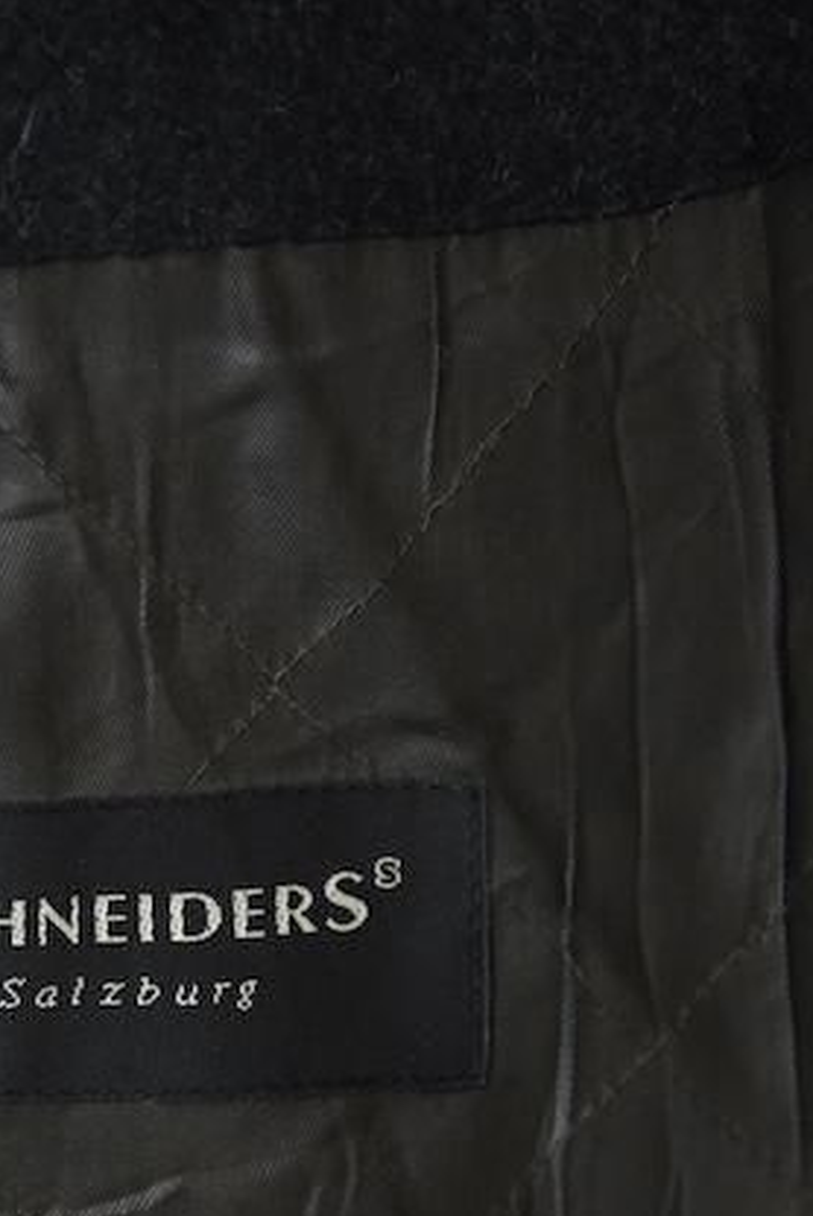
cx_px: 143
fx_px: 7338
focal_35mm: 217
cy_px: 976
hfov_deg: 6.3
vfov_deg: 9.5
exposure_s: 1/80
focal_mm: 120
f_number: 6.3
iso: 3200
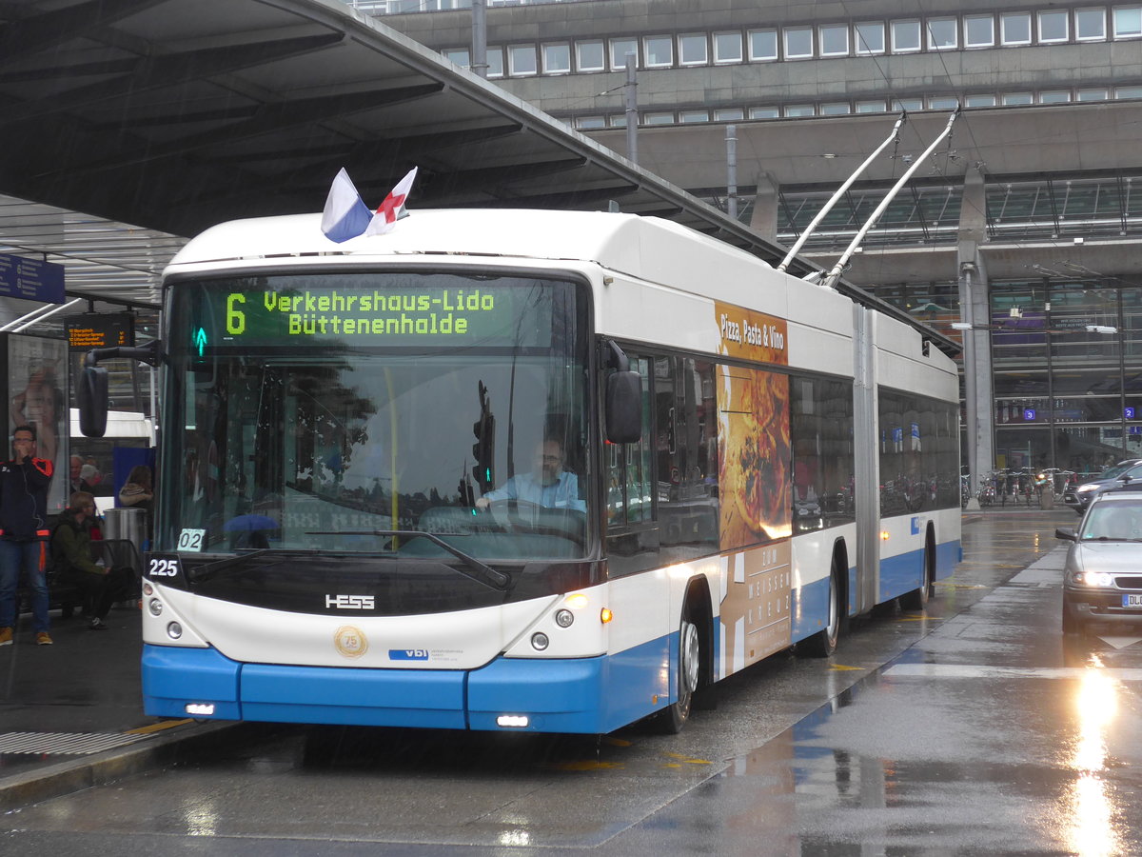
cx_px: 571
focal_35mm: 74
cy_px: 428
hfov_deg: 26.3
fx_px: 2441
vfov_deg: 19.9
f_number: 4.2
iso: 160
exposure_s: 1/80
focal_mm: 15
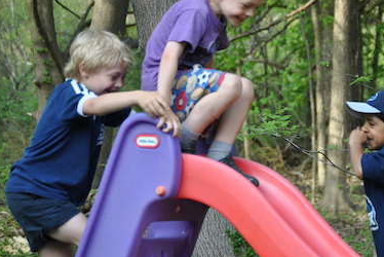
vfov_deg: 7.4
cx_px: 263
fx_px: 1996
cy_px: 89
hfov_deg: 11.0
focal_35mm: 187
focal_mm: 78
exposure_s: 1/200
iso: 200
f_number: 4.5
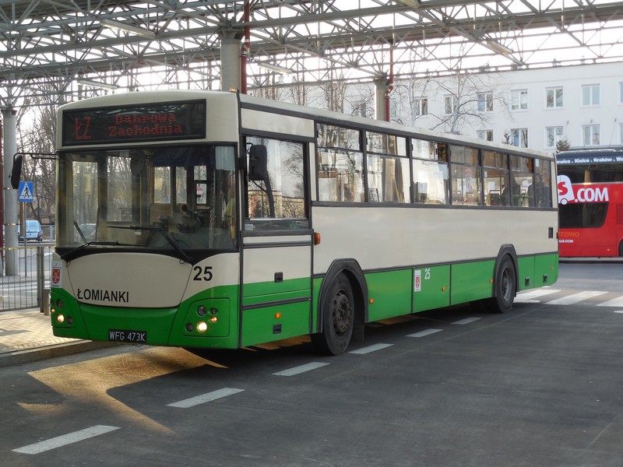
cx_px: 312
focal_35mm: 54
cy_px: 234
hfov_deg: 35.5
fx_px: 972
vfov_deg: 27.0
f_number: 4.2
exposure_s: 1/80
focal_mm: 9.8
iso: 125
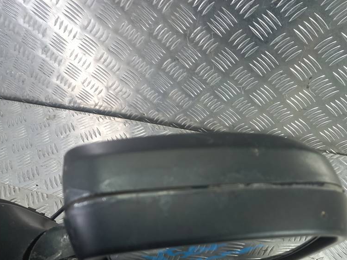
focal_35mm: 34
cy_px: 175
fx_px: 341
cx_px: 215
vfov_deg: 41.2
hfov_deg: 53.4
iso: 80
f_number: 1.8
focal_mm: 4.6
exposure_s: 1/50
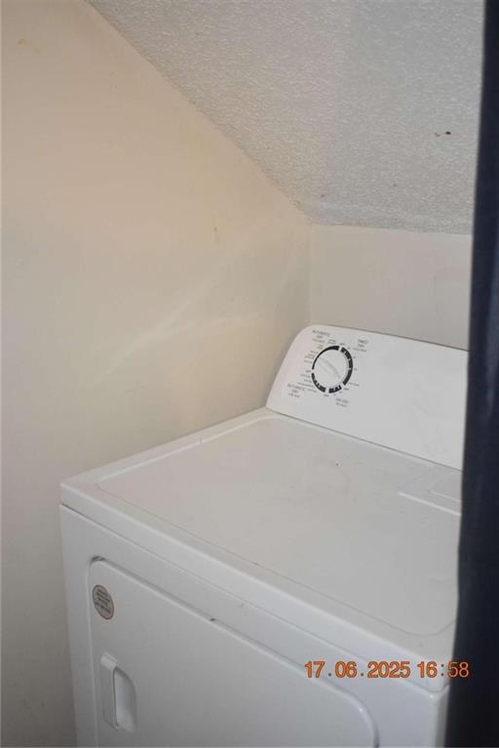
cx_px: 250
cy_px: 374
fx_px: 842
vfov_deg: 47.9
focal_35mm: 40
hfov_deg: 33.0
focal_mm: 27
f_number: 4
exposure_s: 1/60
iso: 1600
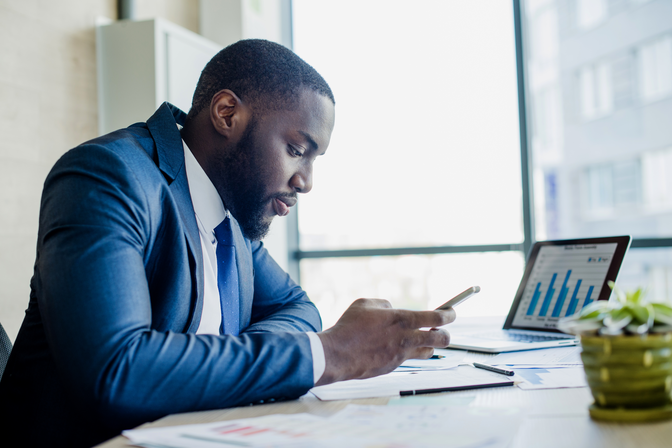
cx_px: 336
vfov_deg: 27.0
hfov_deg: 39.6
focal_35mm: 50
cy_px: 224
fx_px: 934
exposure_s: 1/160
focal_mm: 50
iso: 320
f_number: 2.8
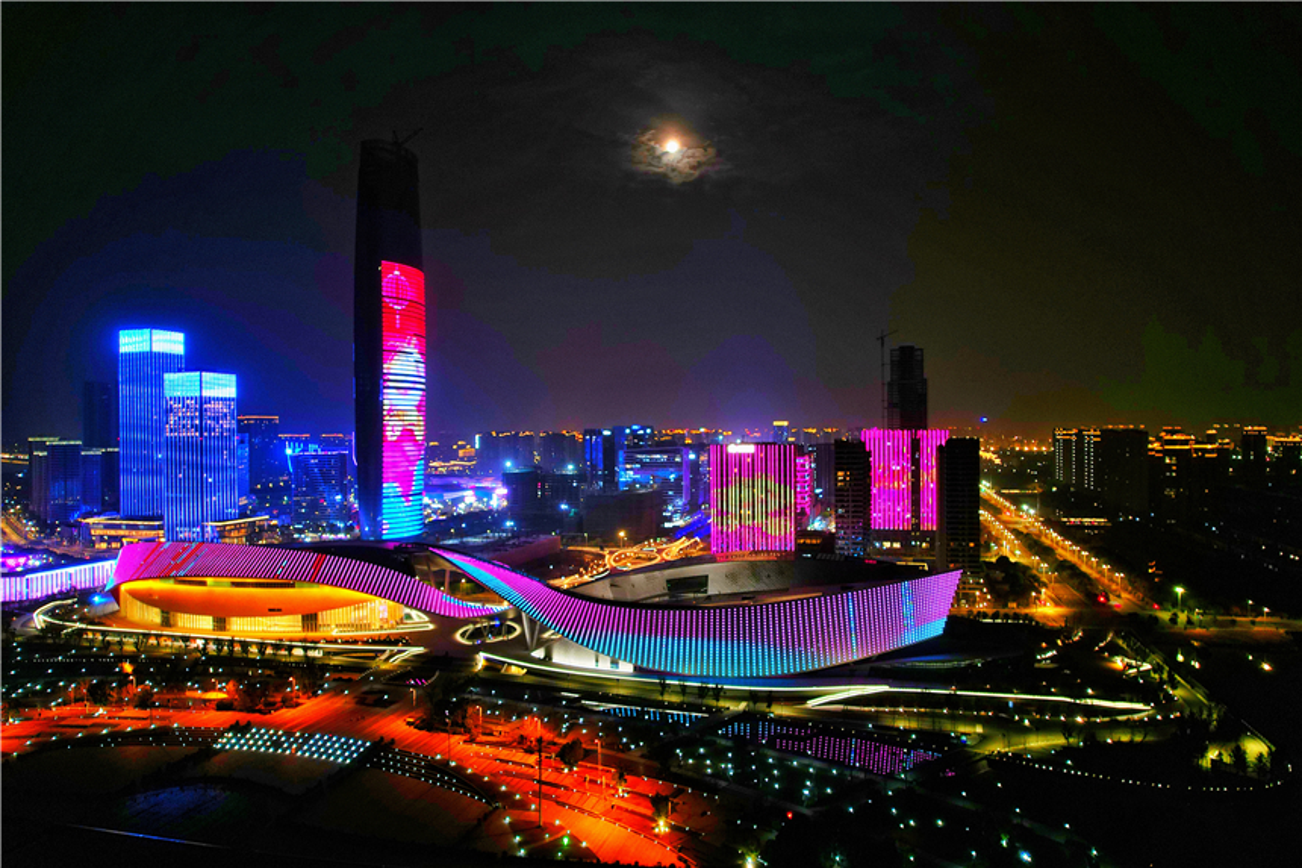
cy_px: 434
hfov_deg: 78.6
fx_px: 795
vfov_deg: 57.2
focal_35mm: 22
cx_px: 651
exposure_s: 1/3
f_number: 2.8
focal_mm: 8.38
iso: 100
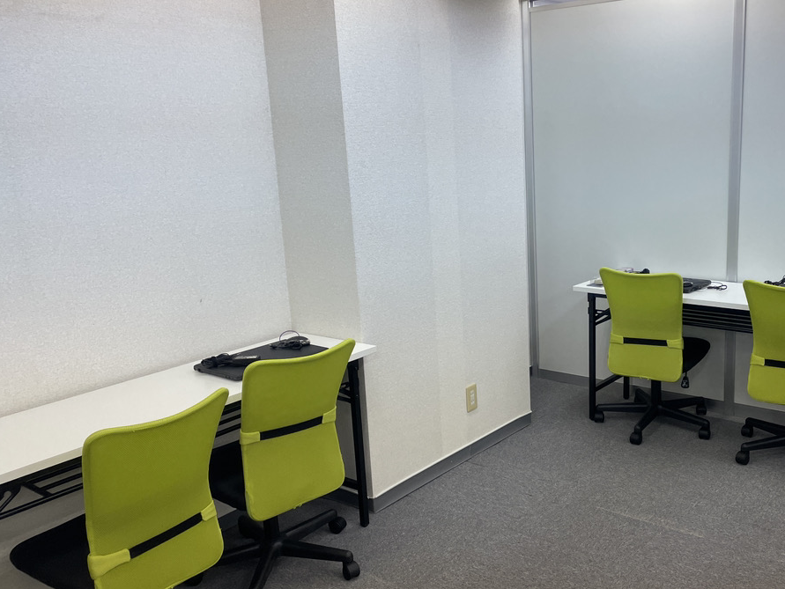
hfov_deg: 51.8
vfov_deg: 40.7
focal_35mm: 35
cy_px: 298
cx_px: 510
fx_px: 794
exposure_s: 1/120
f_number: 1.6
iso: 50
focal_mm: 4.2
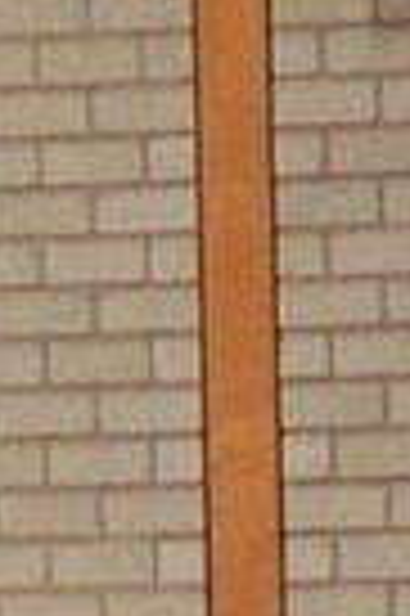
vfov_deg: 3.7
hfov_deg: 2.4
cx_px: -158
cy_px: 832
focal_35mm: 560
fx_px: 9590
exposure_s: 1/250
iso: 1000
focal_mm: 50
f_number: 2.8
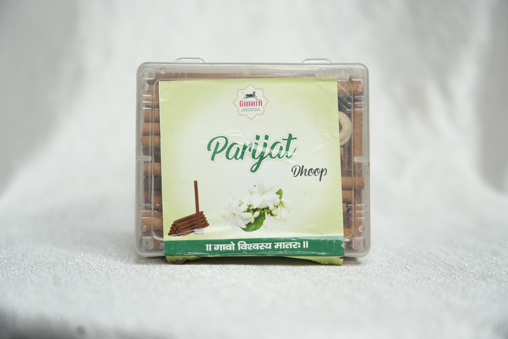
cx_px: 254
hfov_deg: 29.2
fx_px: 974
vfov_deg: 19.7
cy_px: 170
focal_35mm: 69
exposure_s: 1/100
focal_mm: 69
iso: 320
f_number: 4
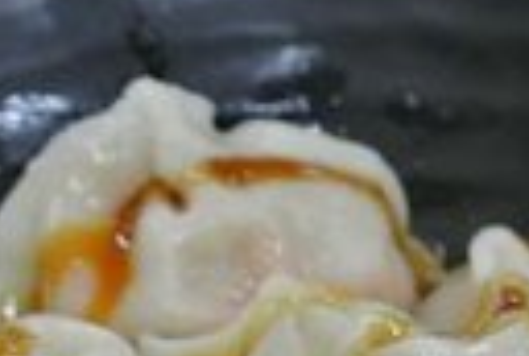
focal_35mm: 109
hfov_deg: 18.5
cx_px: 455
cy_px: 497
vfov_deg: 12.2
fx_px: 1605
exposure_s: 1/60
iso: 800
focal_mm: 10.7
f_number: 3.5
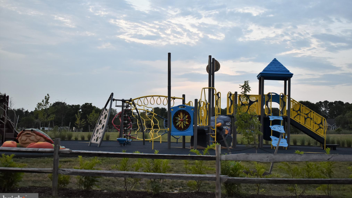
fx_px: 504
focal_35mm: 54
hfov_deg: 38.5
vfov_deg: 22.2
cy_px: 87
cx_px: 178
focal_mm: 34
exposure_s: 1/160
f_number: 4.5
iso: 800
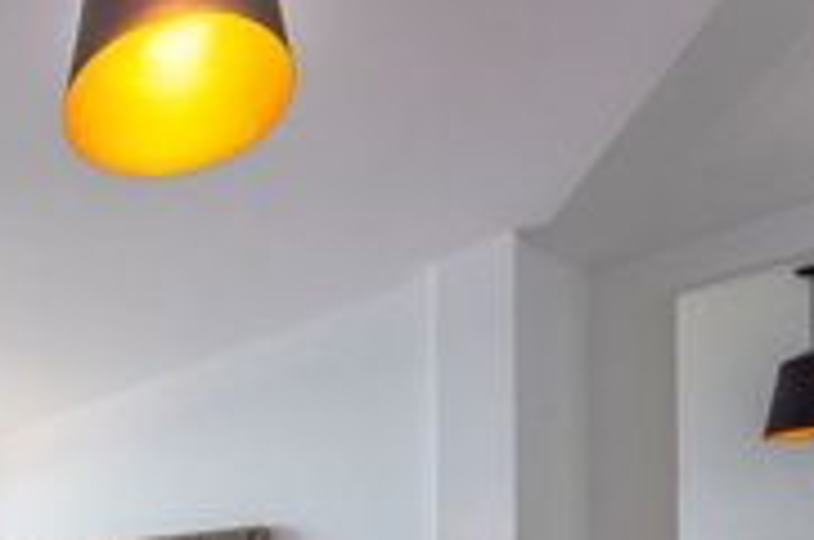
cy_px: 594
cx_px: -18
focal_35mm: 31
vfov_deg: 35.9
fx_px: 700
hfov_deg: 48.5
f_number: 5.6
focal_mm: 14
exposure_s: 1/80
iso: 100
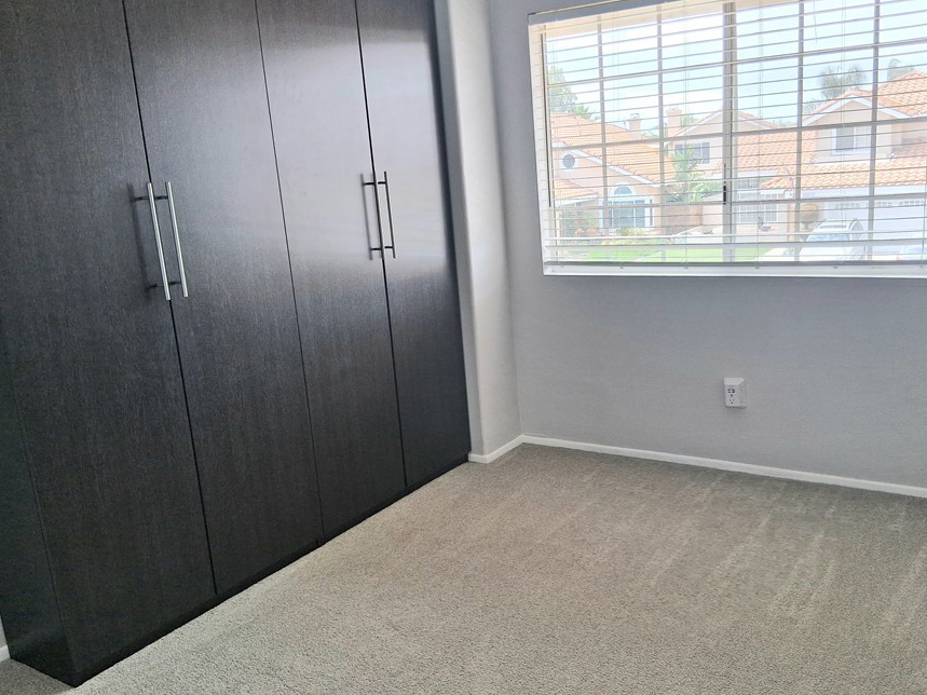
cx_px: 523
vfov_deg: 45.4
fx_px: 830
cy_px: 367
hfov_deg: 58.2
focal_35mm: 31
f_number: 1.8
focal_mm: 3.98
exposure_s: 1/100
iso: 50
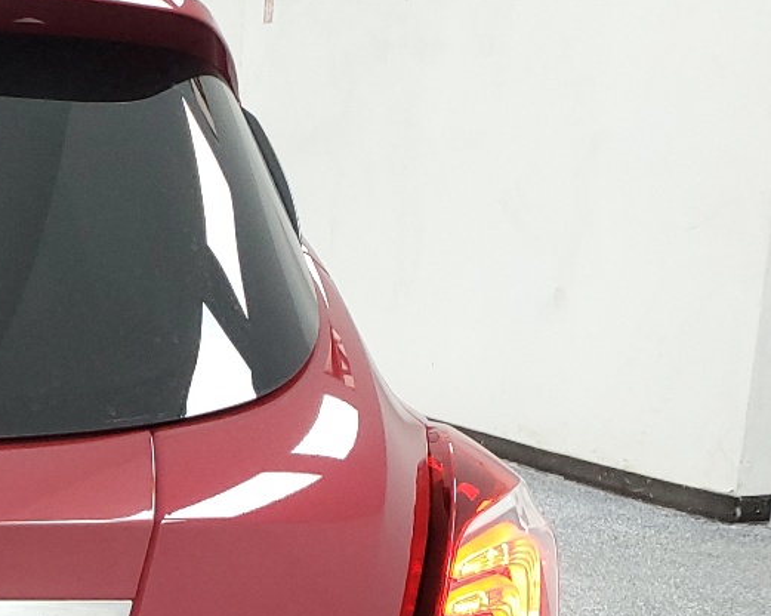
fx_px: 1779
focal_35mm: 78
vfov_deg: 18.5
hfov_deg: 20.9
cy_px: 754
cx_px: -377
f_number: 1.5
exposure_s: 1/60.2
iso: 117
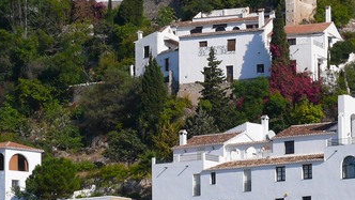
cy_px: 60
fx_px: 1921
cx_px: 200
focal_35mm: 204
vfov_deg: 6.0
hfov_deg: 10.6
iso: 100
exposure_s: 1/200
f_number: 5.6
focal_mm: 17.6
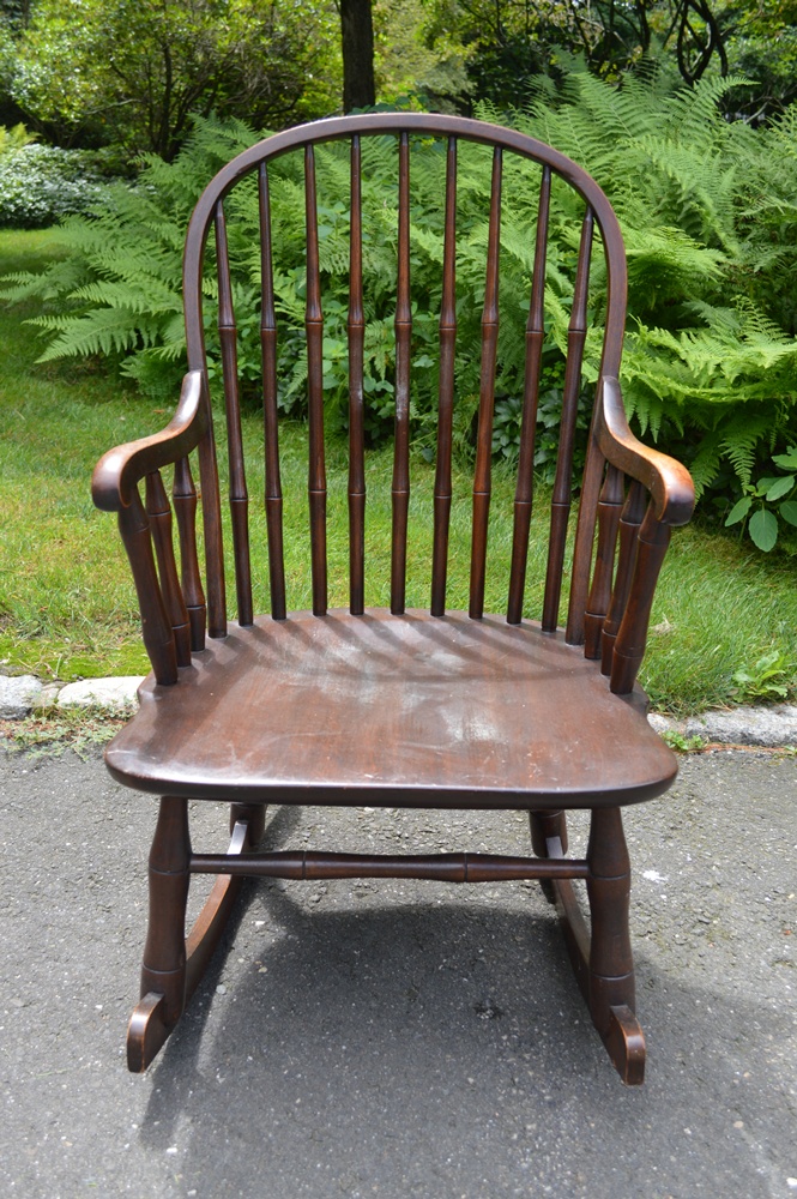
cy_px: 600
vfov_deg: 53.2
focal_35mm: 36
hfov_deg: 36.8
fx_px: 1197
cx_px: 398
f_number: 5.6
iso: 180
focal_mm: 24
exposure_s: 1/125
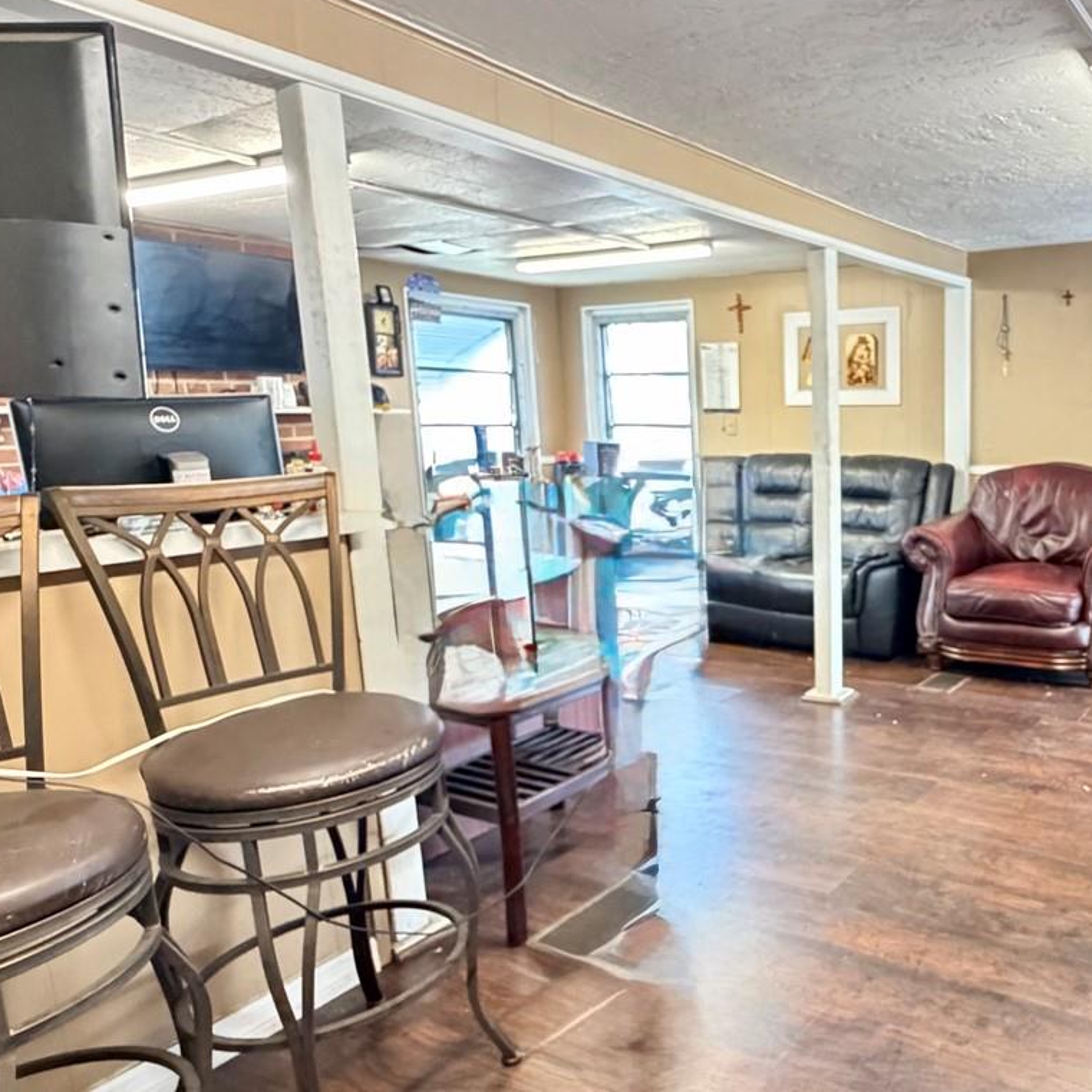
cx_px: 881
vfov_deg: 60.9
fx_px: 928
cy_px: 575
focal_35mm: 26
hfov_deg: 56.3
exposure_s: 1/60
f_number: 2.2
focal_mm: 2.22
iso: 800
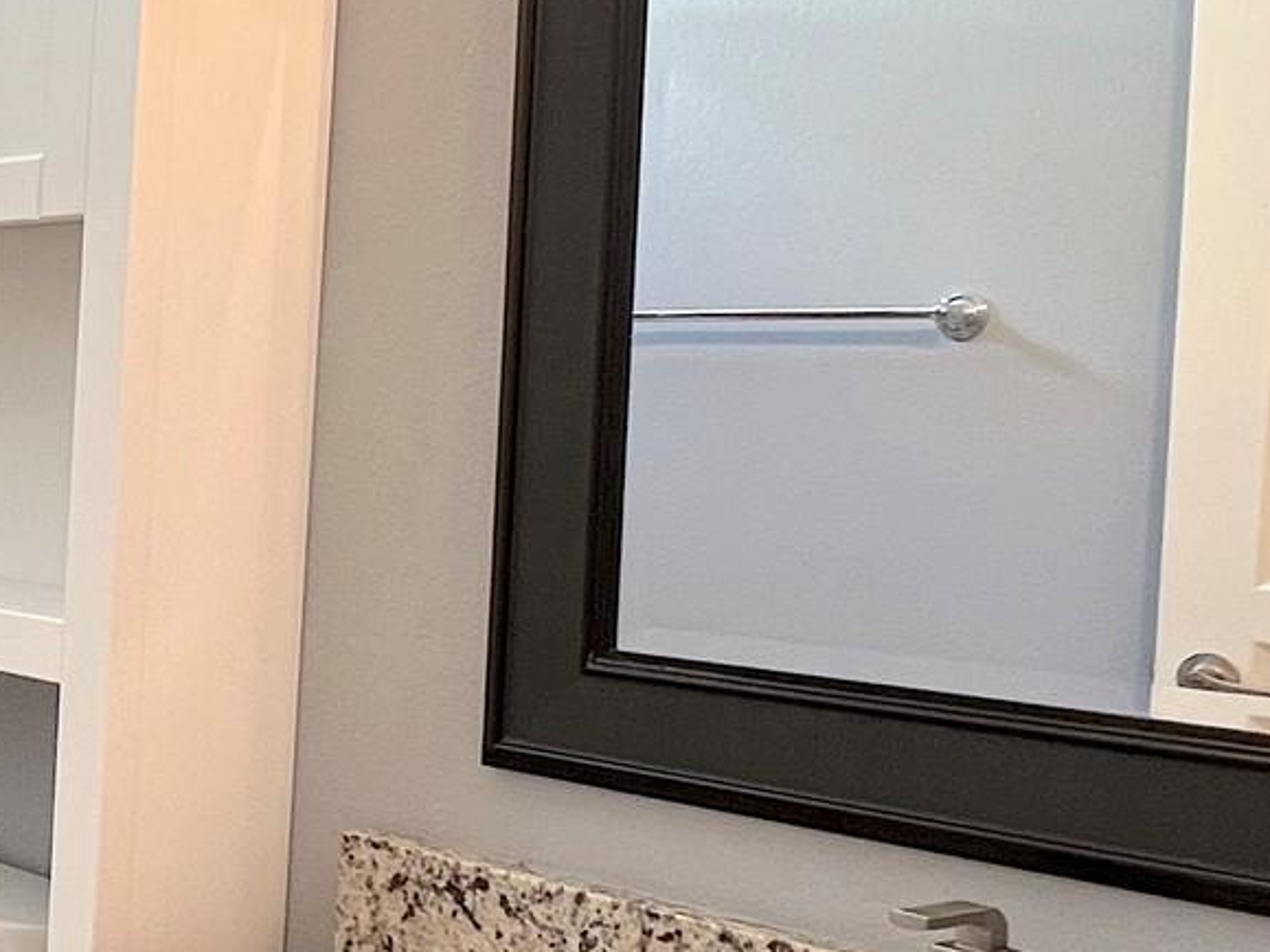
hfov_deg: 35.2
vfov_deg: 31.5
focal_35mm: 46
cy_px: 513
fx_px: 1687
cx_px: -136
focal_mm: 1.57
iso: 250
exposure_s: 1/60
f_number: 1.8
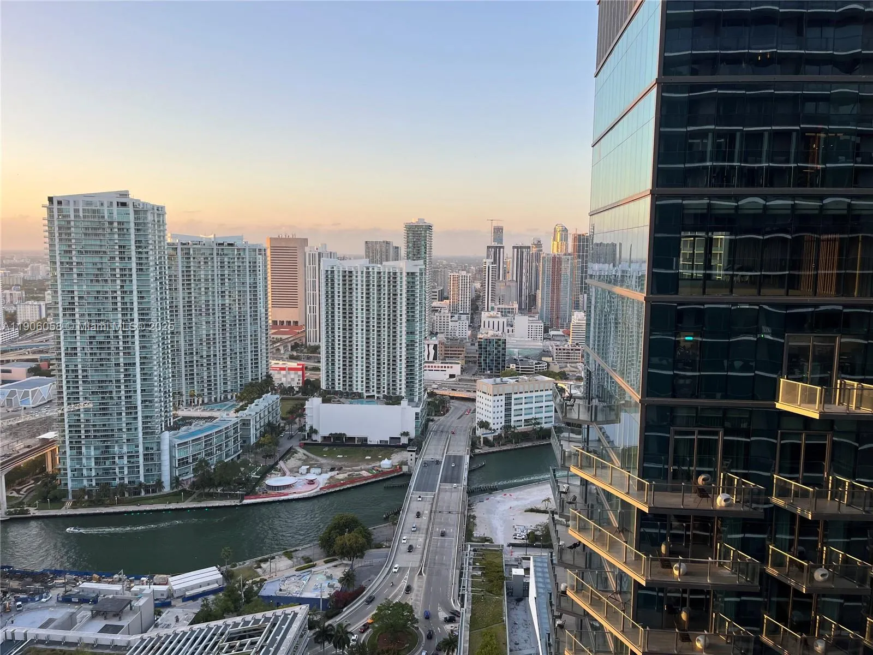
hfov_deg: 67.3
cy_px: 328
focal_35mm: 26
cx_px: 436
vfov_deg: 53.1
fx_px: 656
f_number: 1.6
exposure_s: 1/527
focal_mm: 5.1
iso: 50
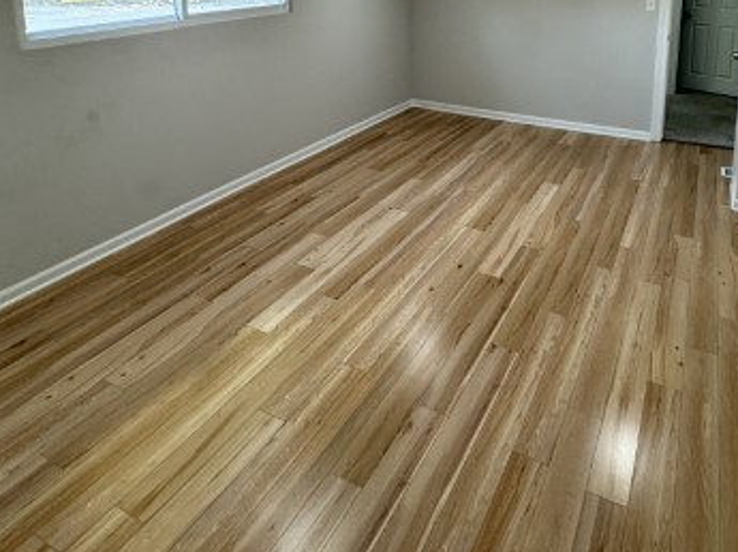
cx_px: 462
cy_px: 47
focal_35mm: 26
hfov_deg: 66.3
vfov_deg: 47.2
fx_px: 554
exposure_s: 1/120
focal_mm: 2.22
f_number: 2.2
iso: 200
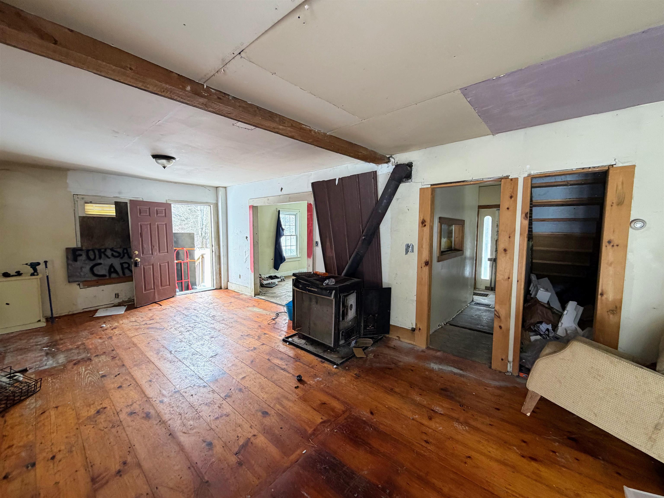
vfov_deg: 85.7
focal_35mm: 14
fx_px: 269
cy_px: 249
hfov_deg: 102.1
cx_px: 332
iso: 320
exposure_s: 1/121
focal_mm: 2.22
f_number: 2.2
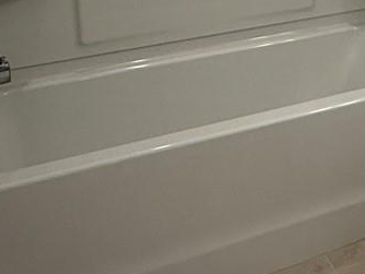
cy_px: -103
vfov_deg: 19.8
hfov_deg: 24.9
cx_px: 483
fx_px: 707
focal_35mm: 67
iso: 100
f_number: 2.2
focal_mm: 2.22
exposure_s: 1/120
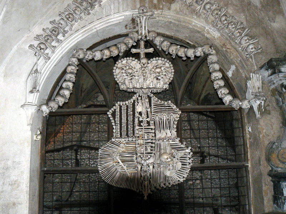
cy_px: 107
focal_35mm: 36
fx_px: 297
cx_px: 143
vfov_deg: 39.7
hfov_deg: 51.4
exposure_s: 1/30
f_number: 3.6
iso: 100
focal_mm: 6
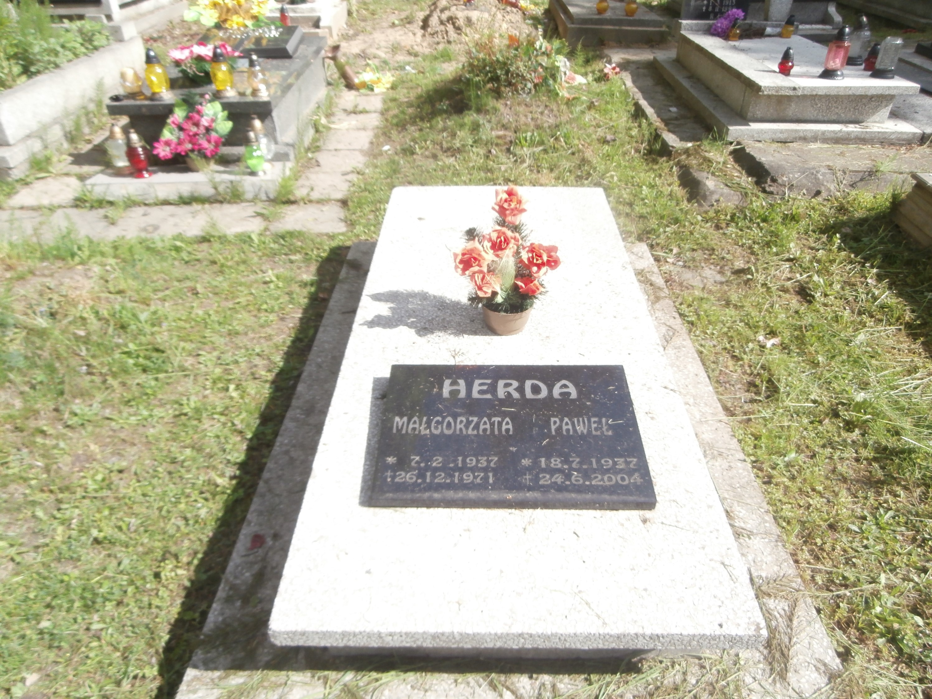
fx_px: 646
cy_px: 350
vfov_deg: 56.8
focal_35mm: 24
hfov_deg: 71.6
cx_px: 466
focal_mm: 4.2
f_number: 3
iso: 100
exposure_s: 1/500
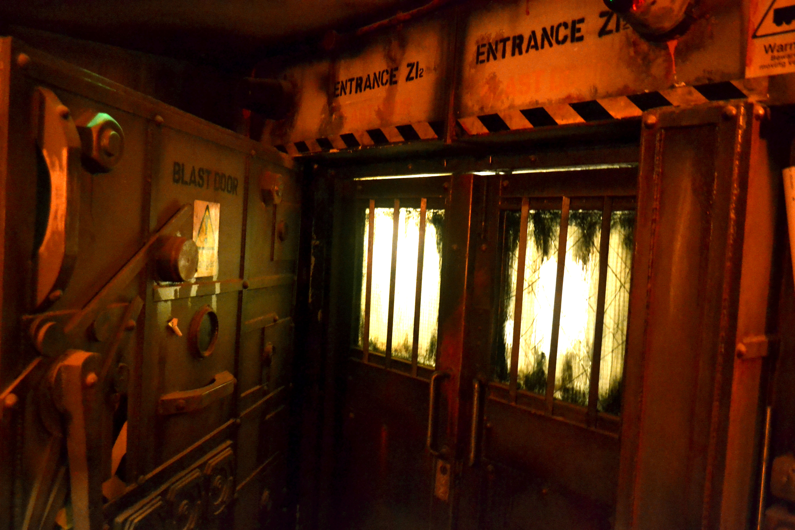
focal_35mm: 30
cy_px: 265
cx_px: 398
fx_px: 662
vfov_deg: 43.6
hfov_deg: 61.9
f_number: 3.8
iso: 3200
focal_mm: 20
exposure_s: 1/5
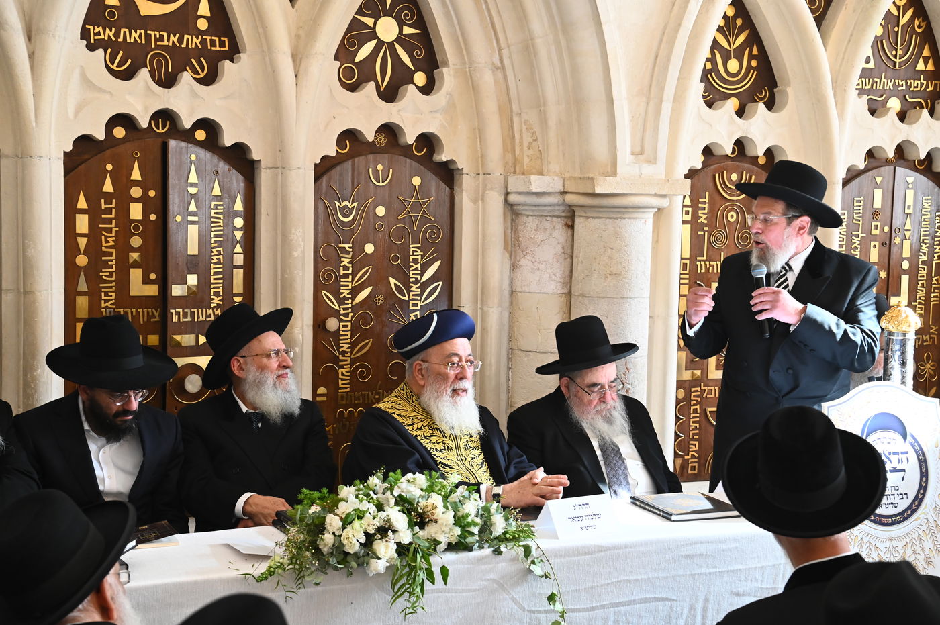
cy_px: 312
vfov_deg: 25.9
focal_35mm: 52
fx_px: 1357
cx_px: 470
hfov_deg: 38.2
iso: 2500
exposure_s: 1/160
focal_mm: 52
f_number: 6.3
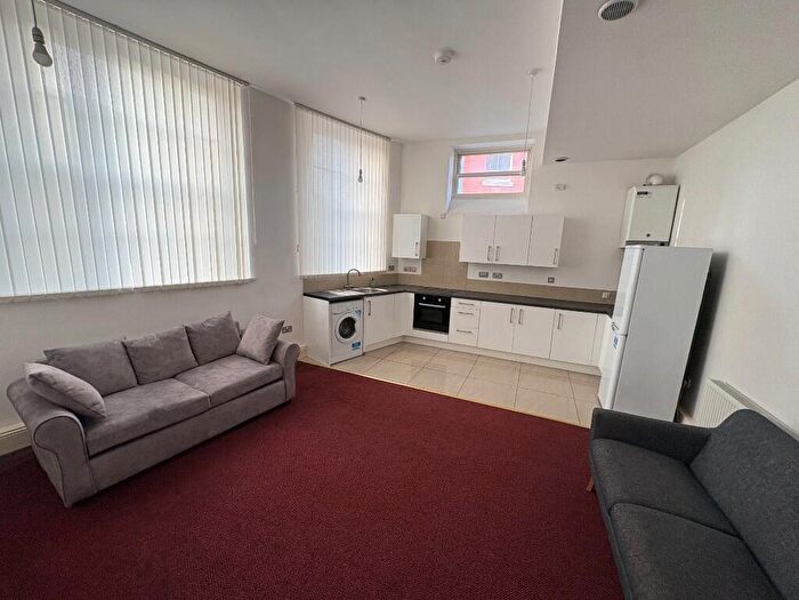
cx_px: 400
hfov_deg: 102.1
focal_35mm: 14
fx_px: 323
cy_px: 300
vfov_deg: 85.7
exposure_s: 1/99
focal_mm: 2.22
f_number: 2.2
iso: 200
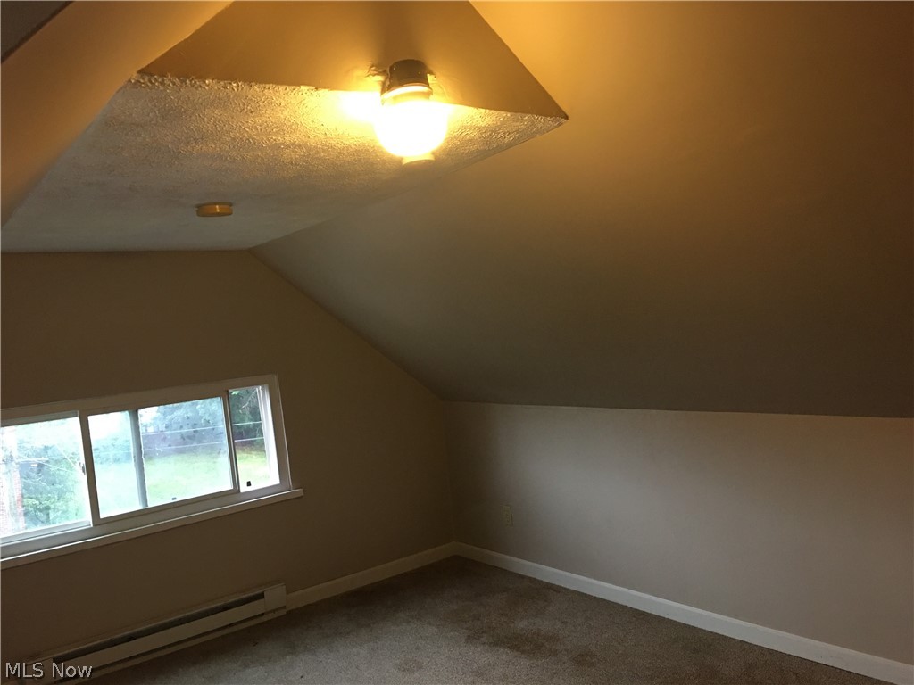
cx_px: 457
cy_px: 342
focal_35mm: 29
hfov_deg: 61.7
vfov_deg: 48.2
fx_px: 766
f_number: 2.2
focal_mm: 4.15
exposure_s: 1/15
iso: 100
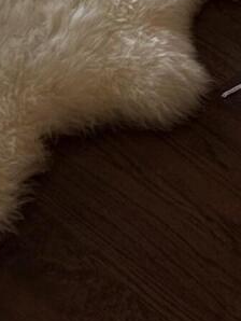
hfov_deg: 9.2
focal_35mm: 161
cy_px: -732
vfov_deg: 9.1
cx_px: 118
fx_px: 1492
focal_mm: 6.86
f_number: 1.78
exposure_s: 1/121
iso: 64
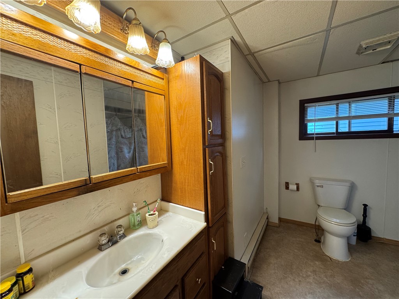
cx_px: 200
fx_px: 161
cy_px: 150
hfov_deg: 102.1
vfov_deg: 85.7
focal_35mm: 14
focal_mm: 2.22
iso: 250
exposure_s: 1/60
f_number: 2.2
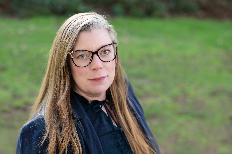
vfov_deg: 16.1
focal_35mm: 85
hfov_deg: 23.9
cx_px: 116
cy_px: 77
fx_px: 547
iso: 250
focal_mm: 85
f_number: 2.8
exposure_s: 1/200
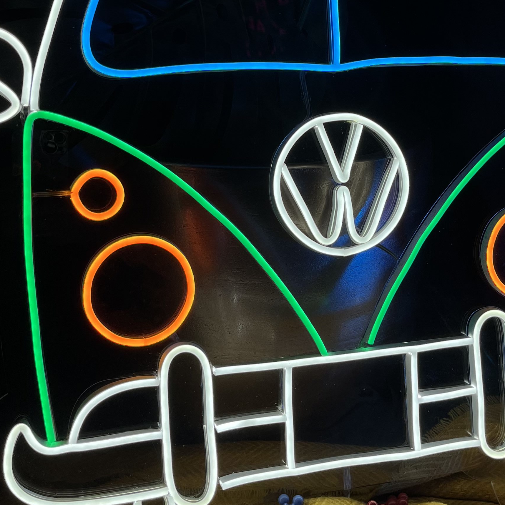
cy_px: 119
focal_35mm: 54
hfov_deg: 31.4
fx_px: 891
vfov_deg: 31.0
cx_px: 329
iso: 50
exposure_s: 1/329
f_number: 1.6
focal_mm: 5.1
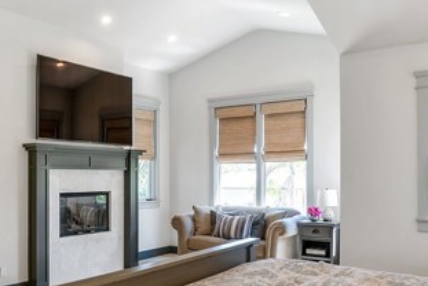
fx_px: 440
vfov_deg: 35.9
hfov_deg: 50.6
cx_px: 133
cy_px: 164
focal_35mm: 37
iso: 125
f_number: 8
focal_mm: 18
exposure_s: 1/50
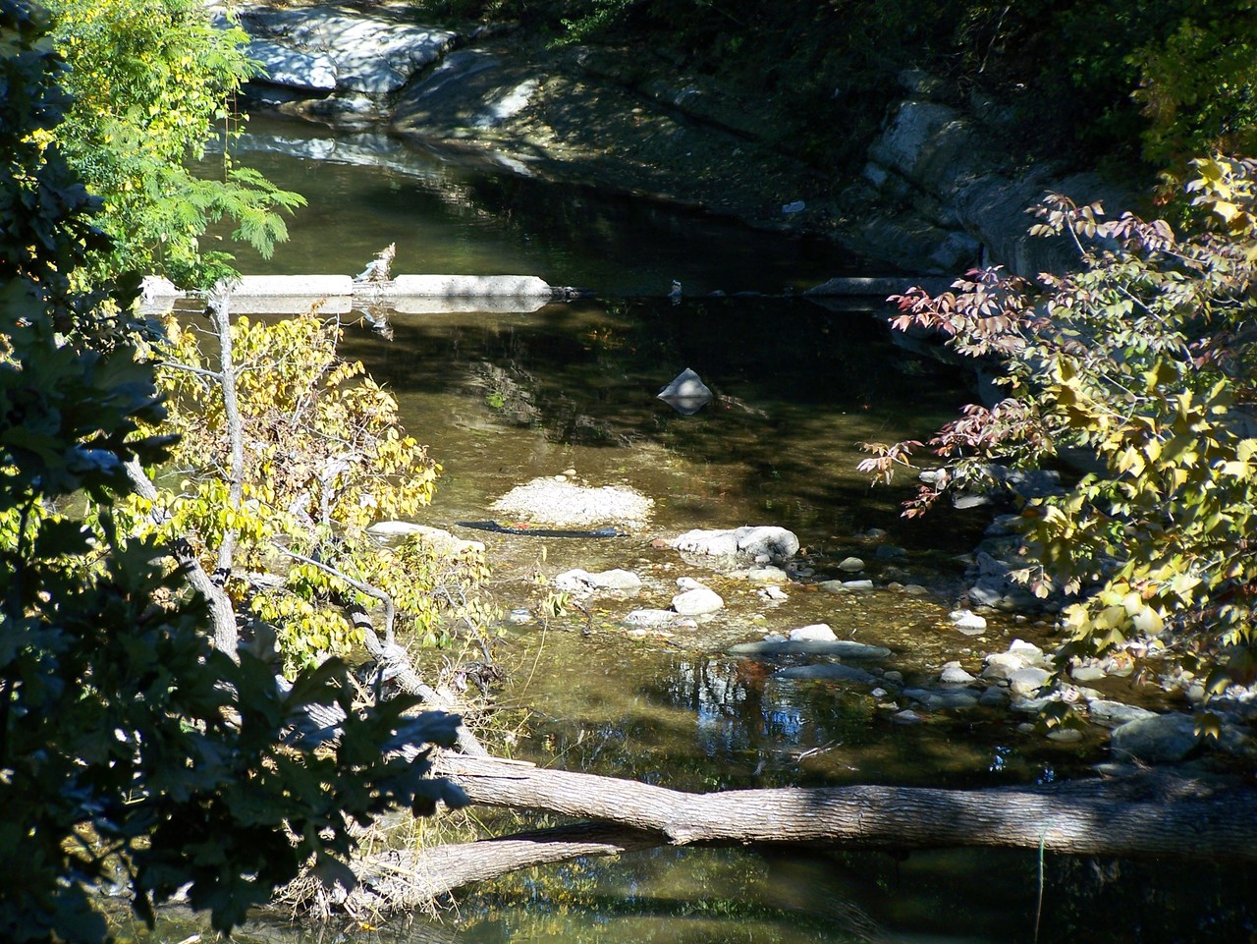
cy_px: 472
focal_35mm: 169
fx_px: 6139
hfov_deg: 11.7
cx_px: 628
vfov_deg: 8.8
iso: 80
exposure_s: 1/400
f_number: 3.2
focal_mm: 28
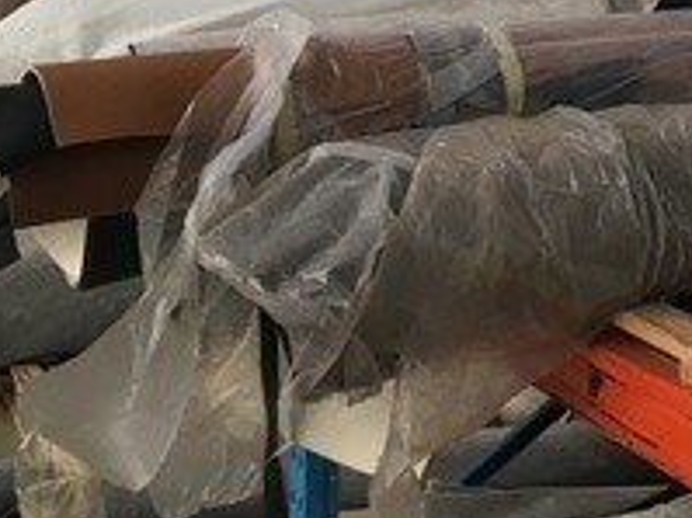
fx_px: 1458
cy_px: -116
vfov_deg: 18.9
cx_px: 626
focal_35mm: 73
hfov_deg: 25.8
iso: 50
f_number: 2.2
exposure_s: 1/33
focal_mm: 4.15
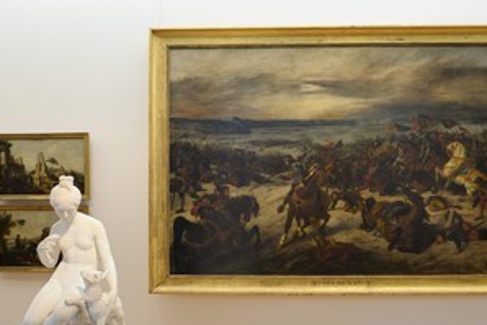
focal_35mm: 38
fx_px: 514
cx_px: 296
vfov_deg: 34.8
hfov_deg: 50.3
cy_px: 211
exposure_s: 1/40
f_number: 5
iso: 800
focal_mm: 27
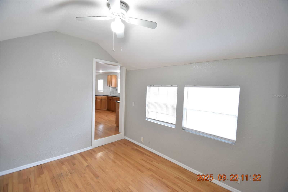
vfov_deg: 77.3
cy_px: 96
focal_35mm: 15
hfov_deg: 100.4
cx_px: 144
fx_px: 120
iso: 800
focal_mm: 10
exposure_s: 1/30
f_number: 4
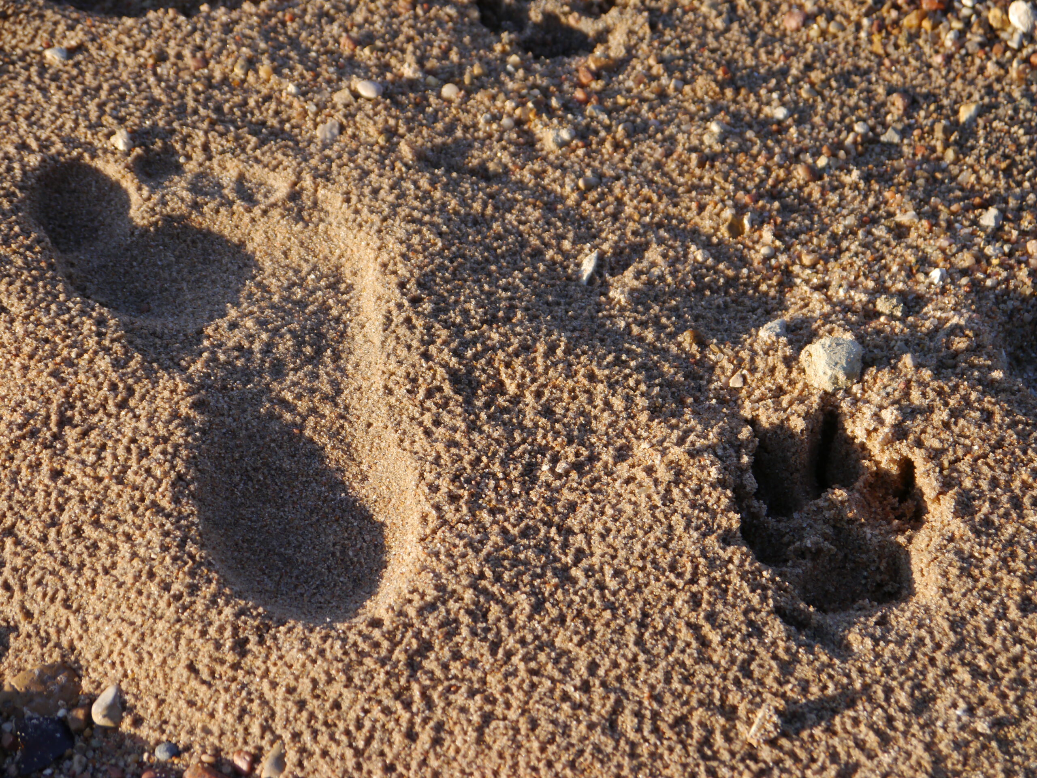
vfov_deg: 17.6
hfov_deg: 23.3
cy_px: 389
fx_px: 2516
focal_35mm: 84
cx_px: 518
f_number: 6.3
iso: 160
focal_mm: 42
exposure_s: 1/200
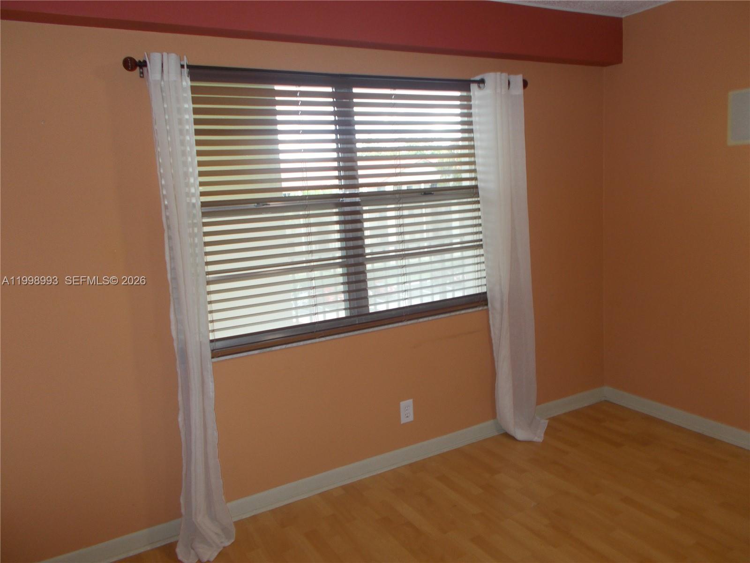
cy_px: 282
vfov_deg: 53.1
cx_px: 375
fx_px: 563
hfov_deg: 67.3
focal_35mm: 26
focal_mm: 4.6
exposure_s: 1/20
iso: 80
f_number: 3.2
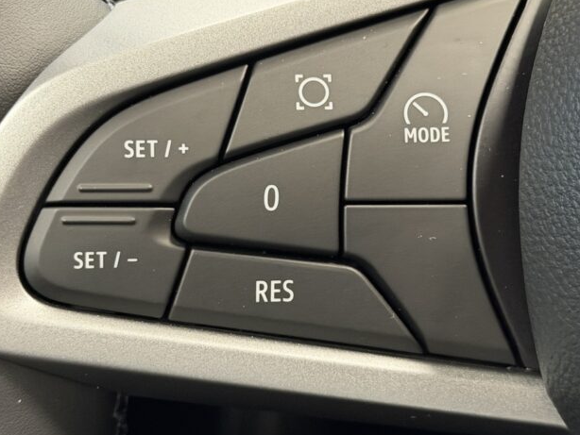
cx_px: 294
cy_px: 192
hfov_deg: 24.4
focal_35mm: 80
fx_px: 1341
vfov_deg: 18.4
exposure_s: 1/33
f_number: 1.78
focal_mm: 6.76
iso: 500
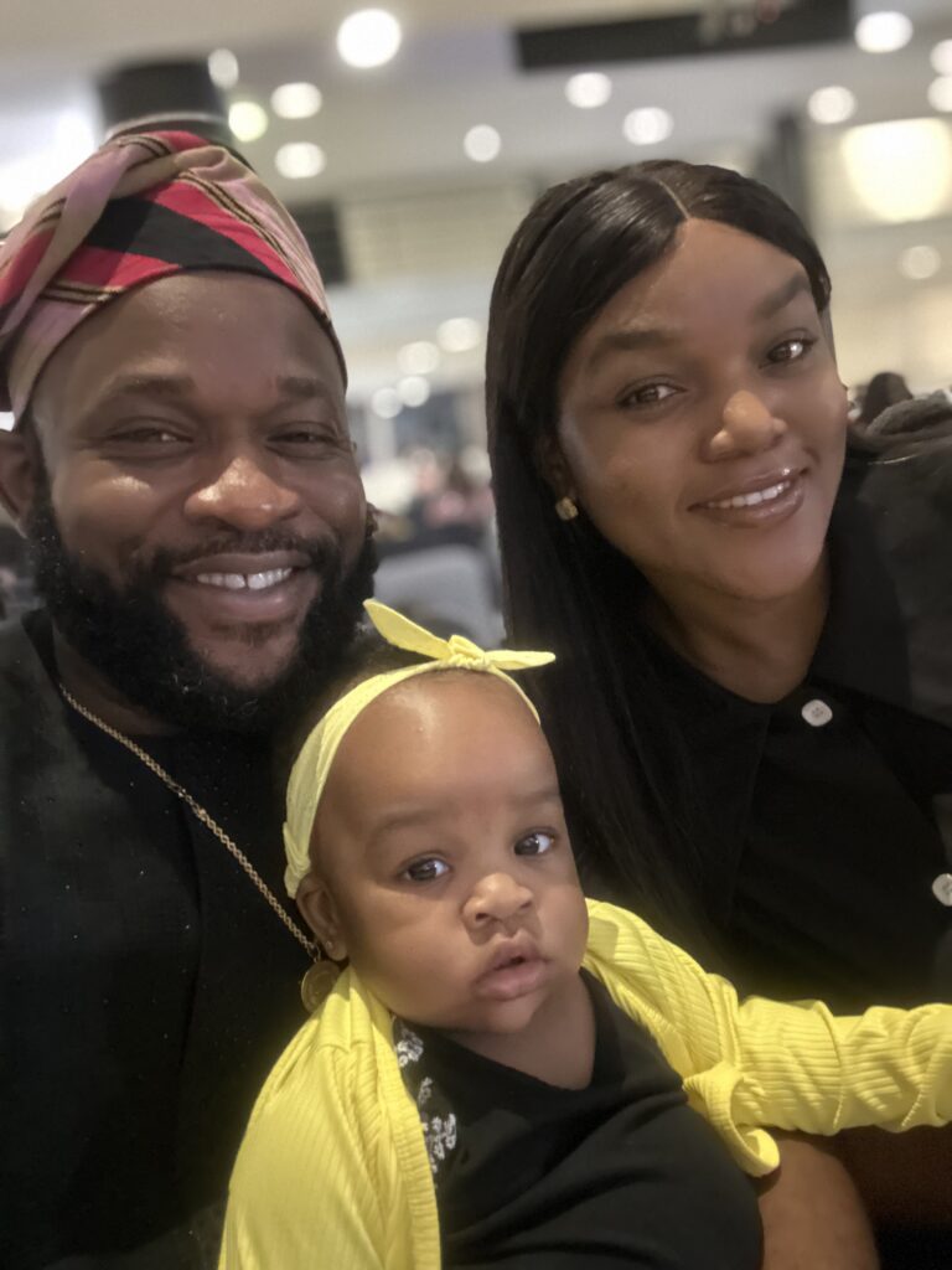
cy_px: 635
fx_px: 1100
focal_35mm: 30
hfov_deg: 46.8
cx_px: 476
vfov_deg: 60.0
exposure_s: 1/14
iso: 800
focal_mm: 2.69
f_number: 1.9
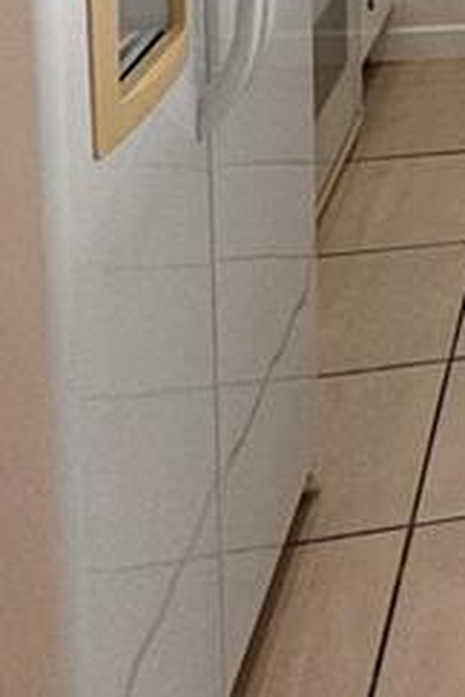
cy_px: -287
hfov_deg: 13.9
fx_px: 1395
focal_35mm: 72
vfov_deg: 23.6
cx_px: 1085
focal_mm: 2.22
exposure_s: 1/120
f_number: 2.2
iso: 80
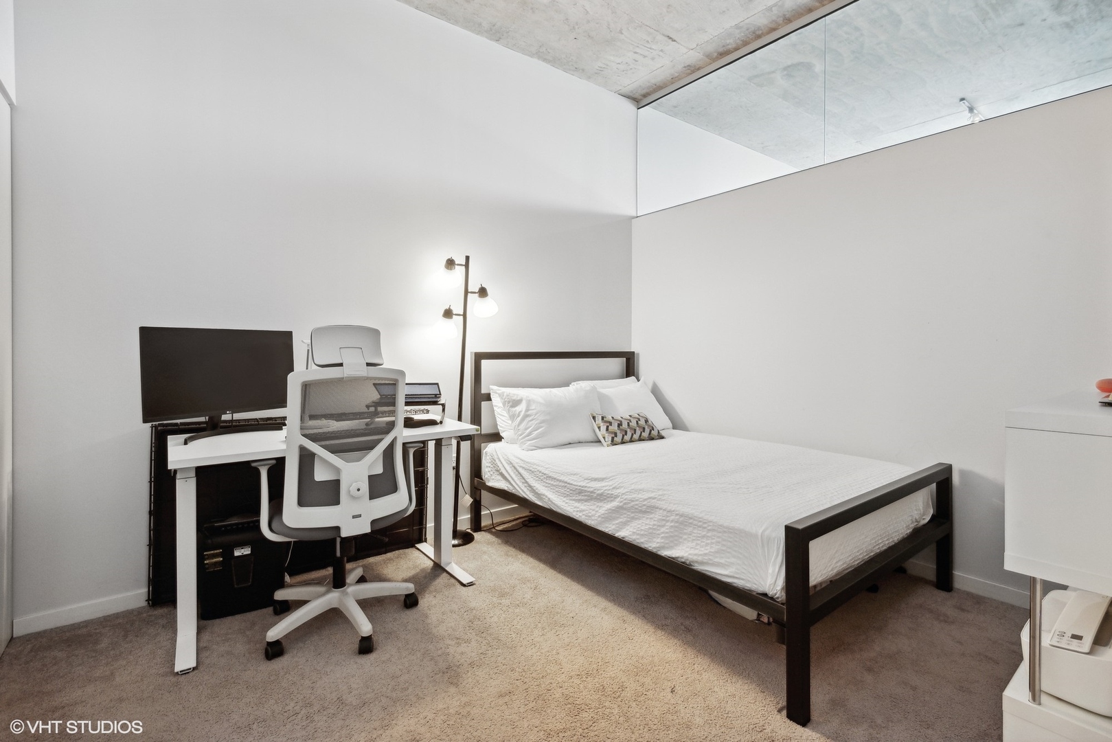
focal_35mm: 16
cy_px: 371
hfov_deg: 96.7
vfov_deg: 73.8
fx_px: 494
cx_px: 556
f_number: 8
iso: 400
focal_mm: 16
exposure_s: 1/60
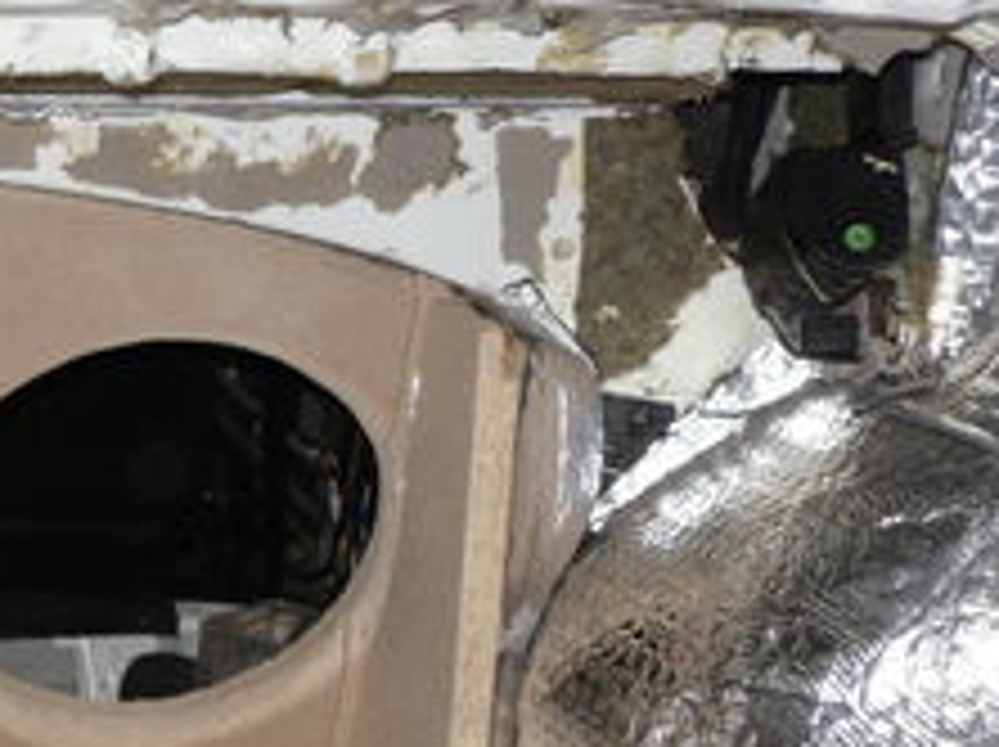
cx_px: -400
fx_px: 2912
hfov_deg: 17.8
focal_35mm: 101
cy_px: 630
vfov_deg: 14.5
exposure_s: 1/45
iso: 80
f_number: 3.5
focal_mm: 6.3
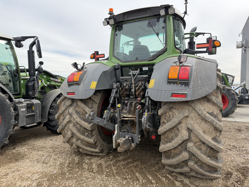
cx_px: 124
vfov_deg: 56.8
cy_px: 94
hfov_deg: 71.6
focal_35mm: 24
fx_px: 173
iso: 80
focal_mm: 6.76
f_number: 1.78
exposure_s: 1/1410
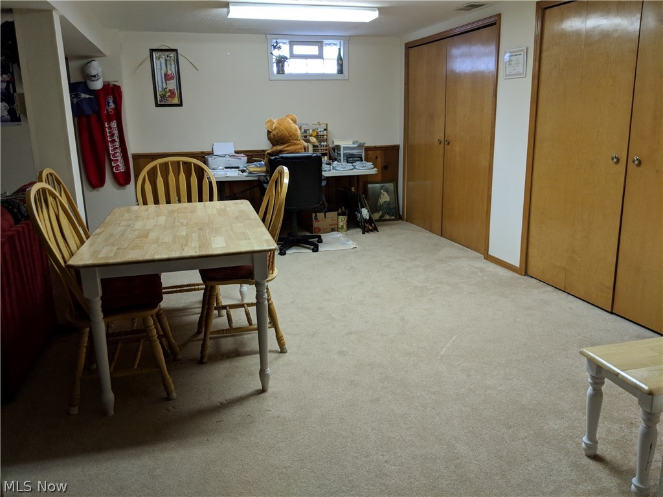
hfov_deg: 65.3
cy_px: 248
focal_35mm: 27
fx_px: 517
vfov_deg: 51.4
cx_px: 332
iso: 229
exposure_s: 1/120
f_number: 1.8
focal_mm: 4.44
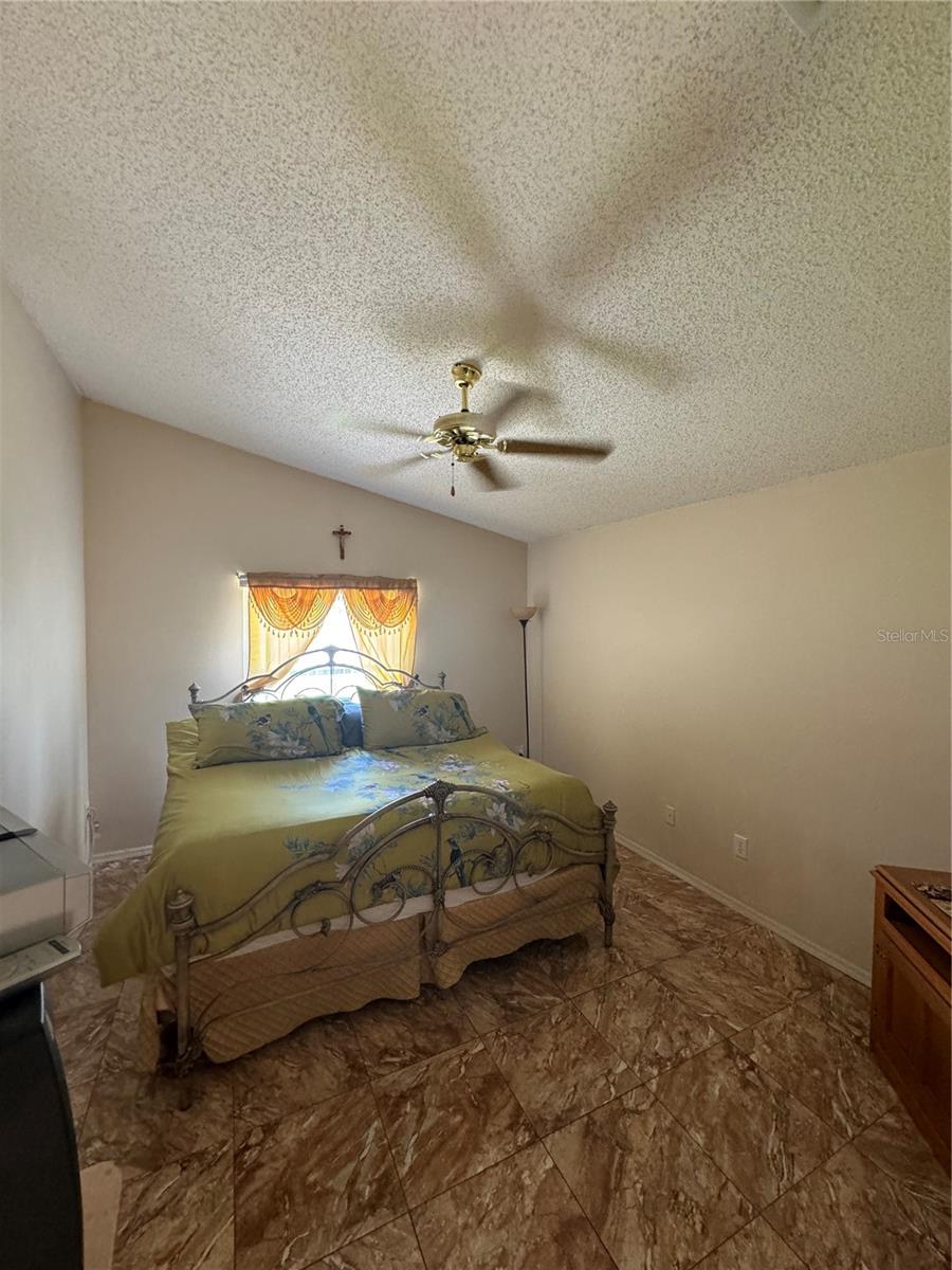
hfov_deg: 85.7
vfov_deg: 102.1
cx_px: 476
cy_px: 635
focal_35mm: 14
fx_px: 513
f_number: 2.2
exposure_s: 1/60
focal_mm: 2.22
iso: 400
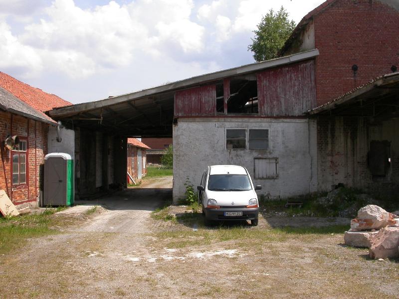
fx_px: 438
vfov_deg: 37.7
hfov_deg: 49.0
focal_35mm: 38
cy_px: 150
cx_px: 200
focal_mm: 7.85
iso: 100
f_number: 5.3
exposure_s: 1/705
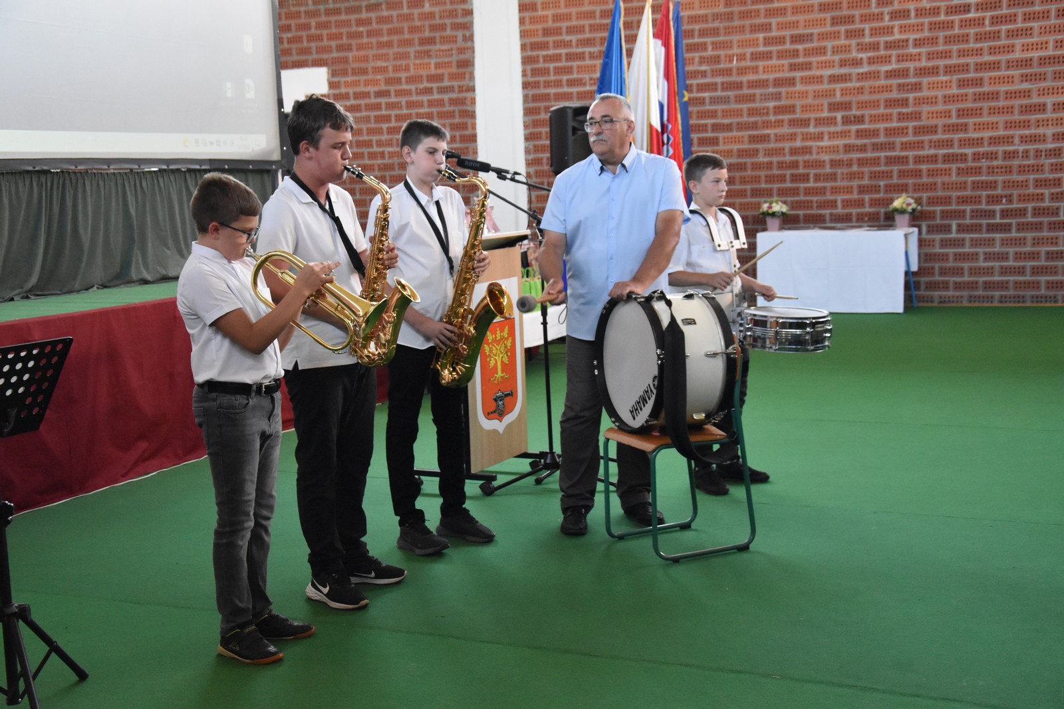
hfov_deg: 38.9
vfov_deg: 26.5
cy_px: 354
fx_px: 1507
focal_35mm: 51
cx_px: 532
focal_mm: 34
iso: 3200
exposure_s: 1/125
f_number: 4.2
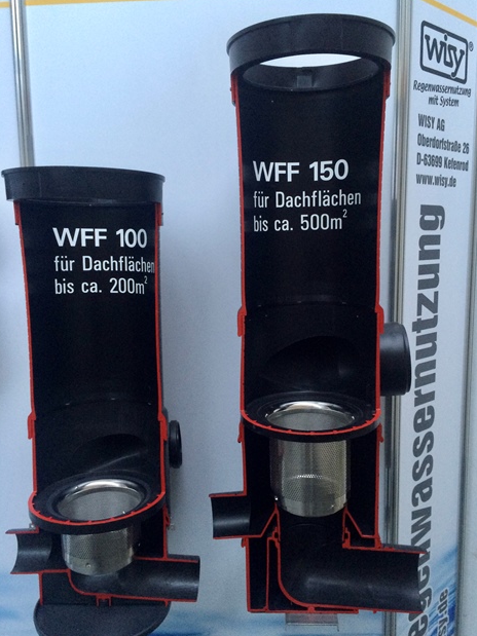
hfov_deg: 46.8
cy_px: 322
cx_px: 244
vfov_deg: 60.0
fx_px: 551
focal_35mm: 30
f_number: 2.2
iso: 320
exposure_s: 1/33
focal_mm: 4.15
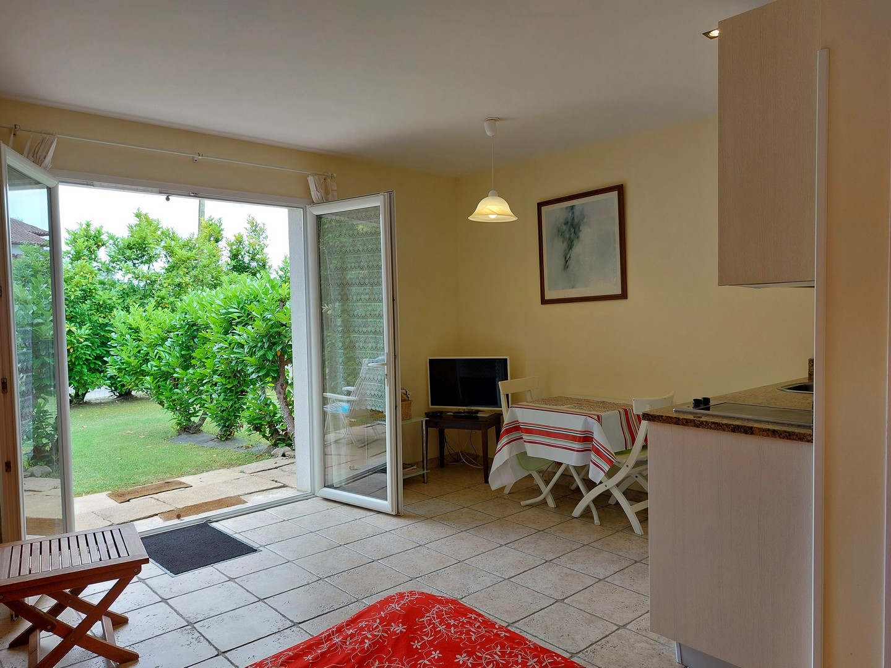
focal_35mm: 25
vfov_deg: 54.9
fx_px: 643
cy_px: 334
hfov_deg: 69.4
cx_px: 446
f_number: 1.8
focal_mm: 5.23
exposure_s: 1/115
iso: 25
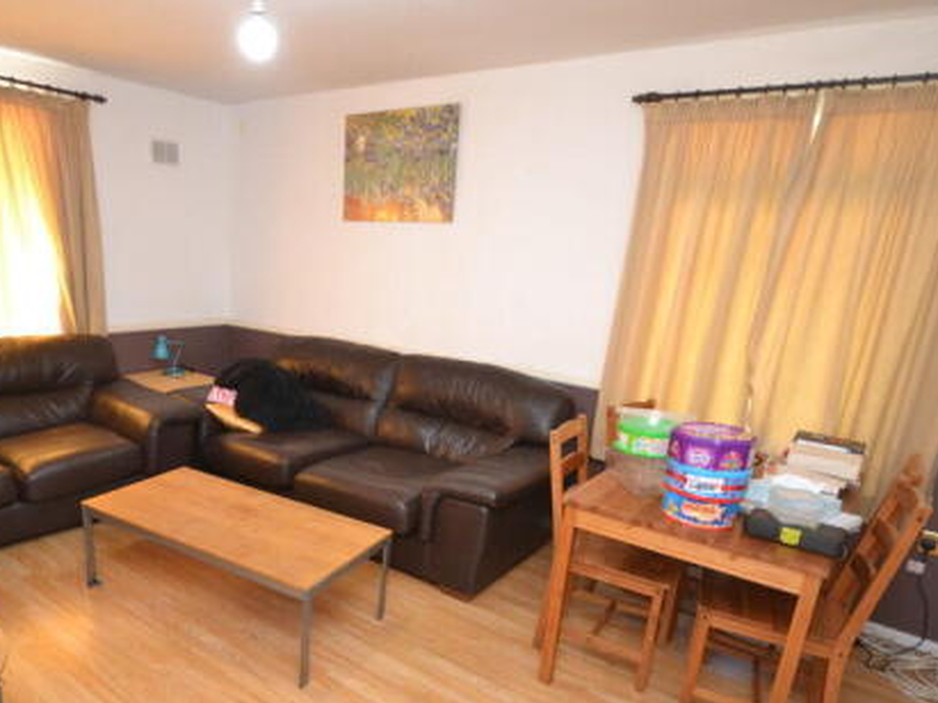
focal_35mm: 23
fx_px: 623
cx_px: 348
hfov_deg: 72.6
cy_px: 442
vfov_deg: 58.1
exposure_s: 1/60
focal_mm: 10
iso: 1600
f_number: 4
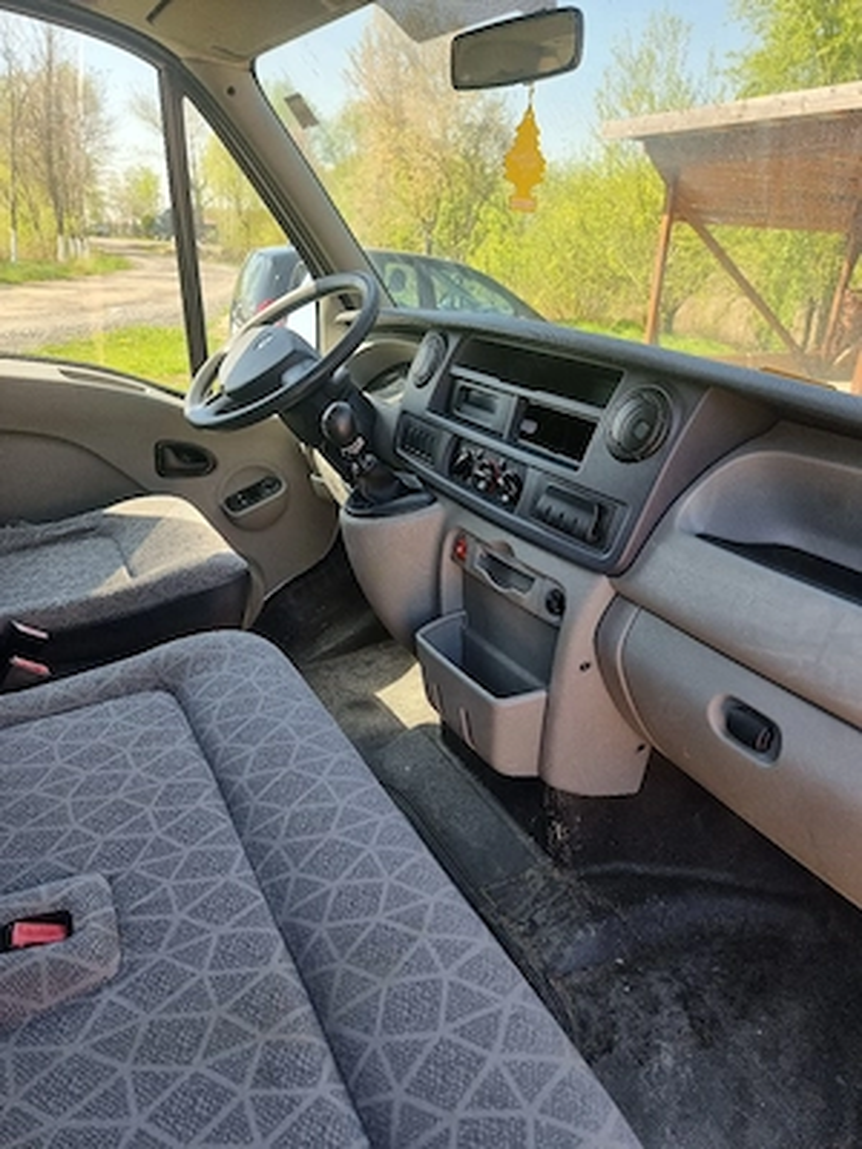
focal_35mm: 24
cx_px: 431
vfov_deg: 71.6
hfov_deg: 56.8
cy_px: 574
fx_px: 797
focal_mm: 6.7
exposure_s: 1/137
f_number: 1.8
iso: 50
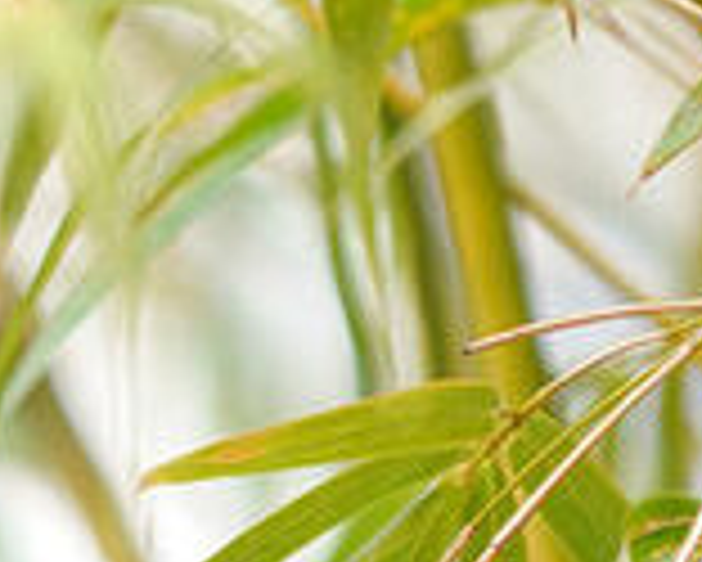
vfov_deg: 1.9
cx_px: -972
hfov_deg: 2.4
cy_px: 1342
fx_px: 16756
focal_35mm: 806
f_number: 1.4
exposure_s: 1/800
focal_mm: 85
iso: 100
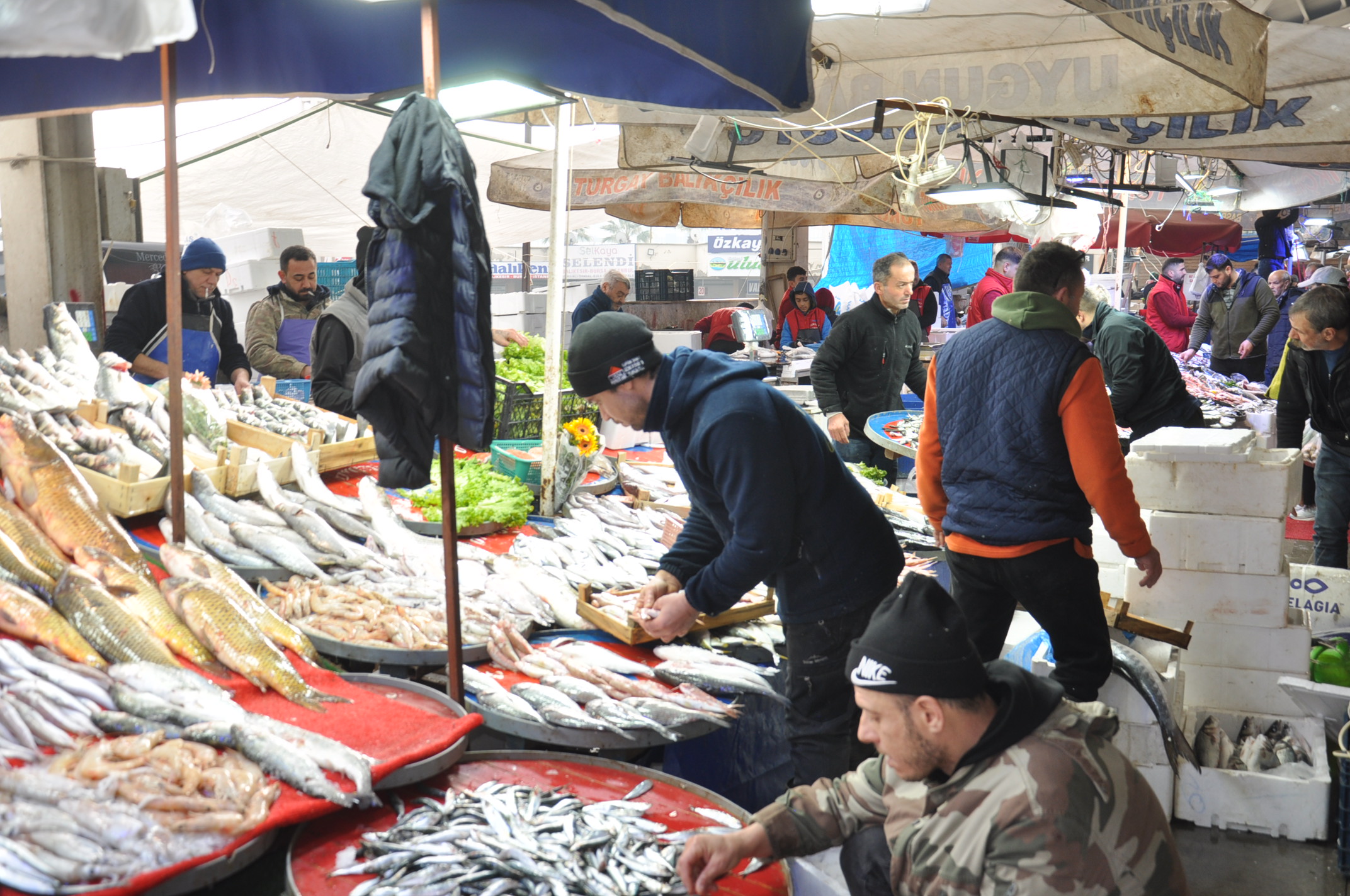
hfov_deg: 53.2
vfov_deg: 36.8
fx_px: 1348
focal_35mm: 36
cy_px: 448
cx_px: 675
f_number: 3.8
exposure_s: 1/200
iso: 200
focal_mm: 24
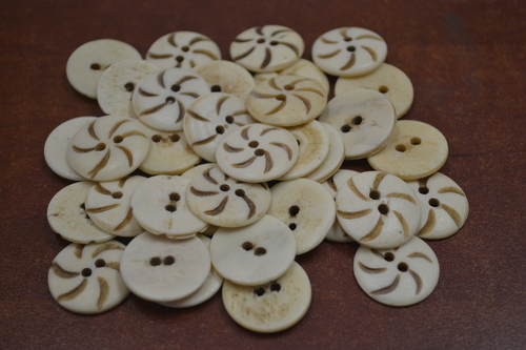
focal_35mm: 63
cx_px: 263
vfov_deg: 21.6
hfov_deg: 31.9
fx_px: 920
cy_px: 175
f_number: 5.3
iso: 640
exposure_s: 1/60
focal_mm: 42
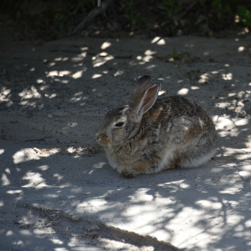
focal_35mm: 423
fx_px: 3470
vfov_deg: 4.1
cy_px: 122
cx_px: 189
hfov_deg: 4.1
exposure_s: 1/640
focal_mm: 300
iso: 250
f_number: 5.6
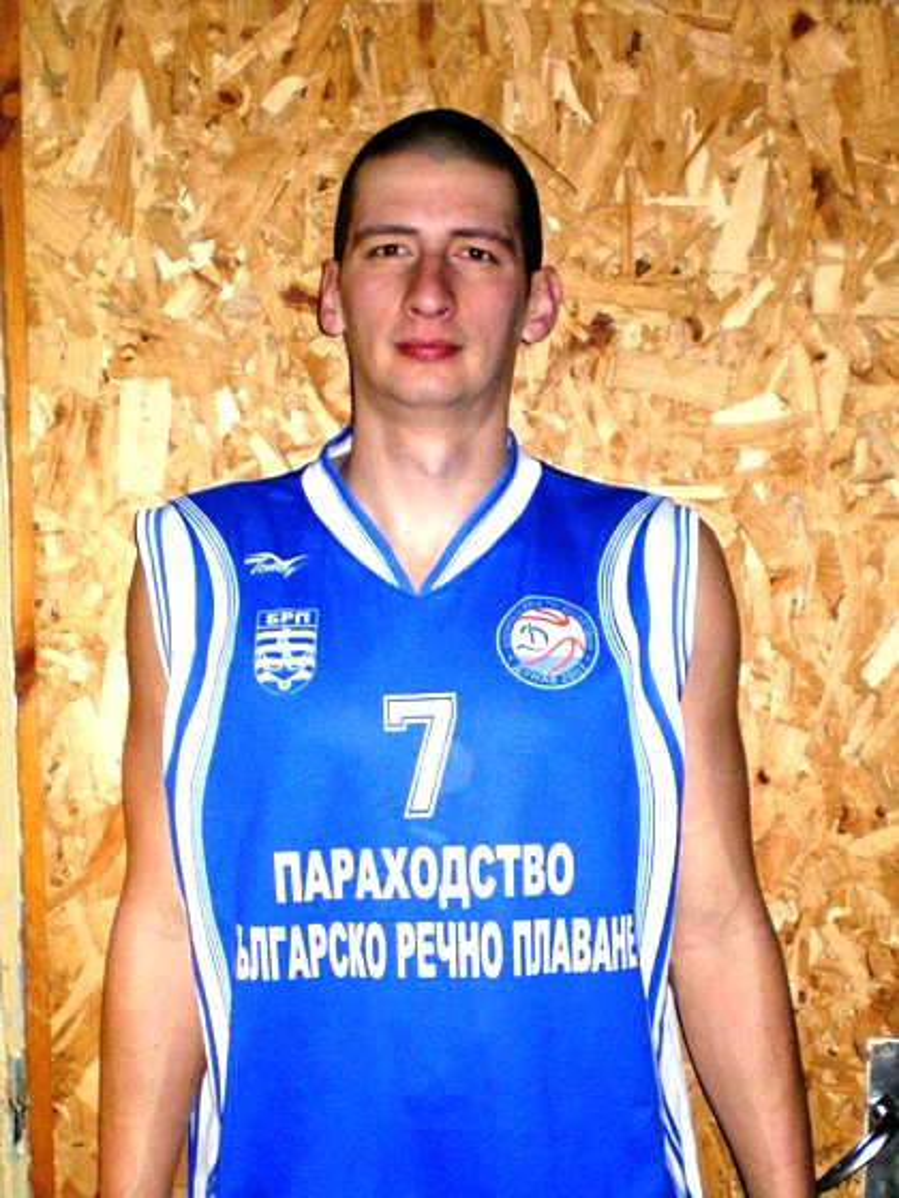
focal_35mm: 38
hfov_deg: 37.7
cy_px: 599
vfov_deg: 49.0
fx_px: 1316
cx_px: 450
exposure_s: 1/30
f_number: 3.1
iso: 400
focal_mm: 6.3
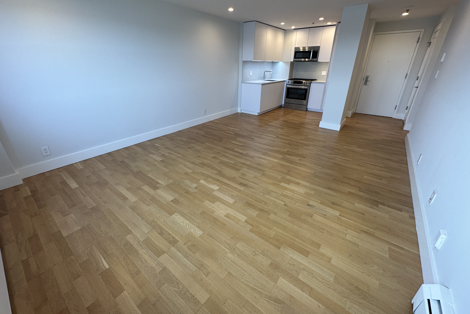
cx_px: 228
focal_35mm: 15
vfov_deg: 77.2
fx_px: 196
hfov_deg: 100.4
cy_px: 146
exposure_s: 1/120
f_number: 2.2
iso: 100
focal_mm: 2.22
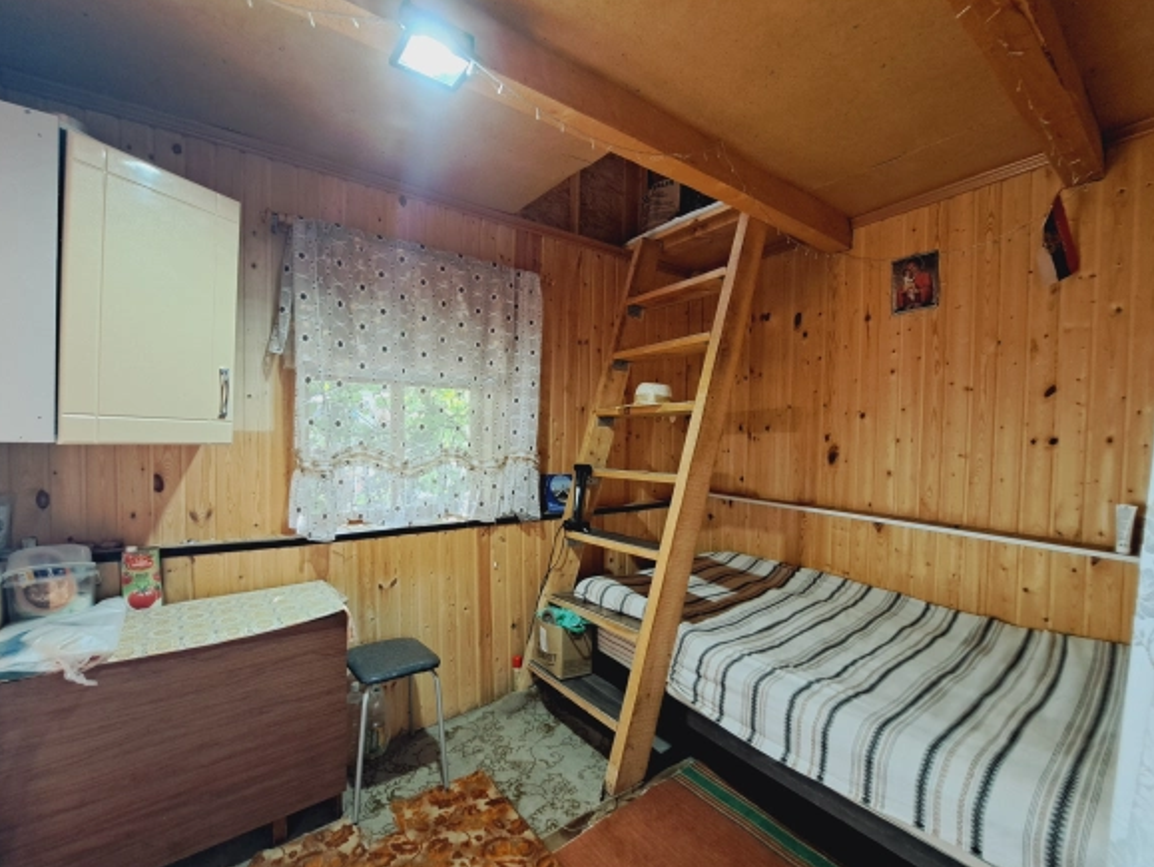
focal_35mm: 14
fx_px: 467
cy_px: 436
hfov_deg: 101.9
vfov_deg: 85.7
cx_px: 544
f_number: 2.2
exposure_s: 1/50
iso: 160
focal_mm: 1.74
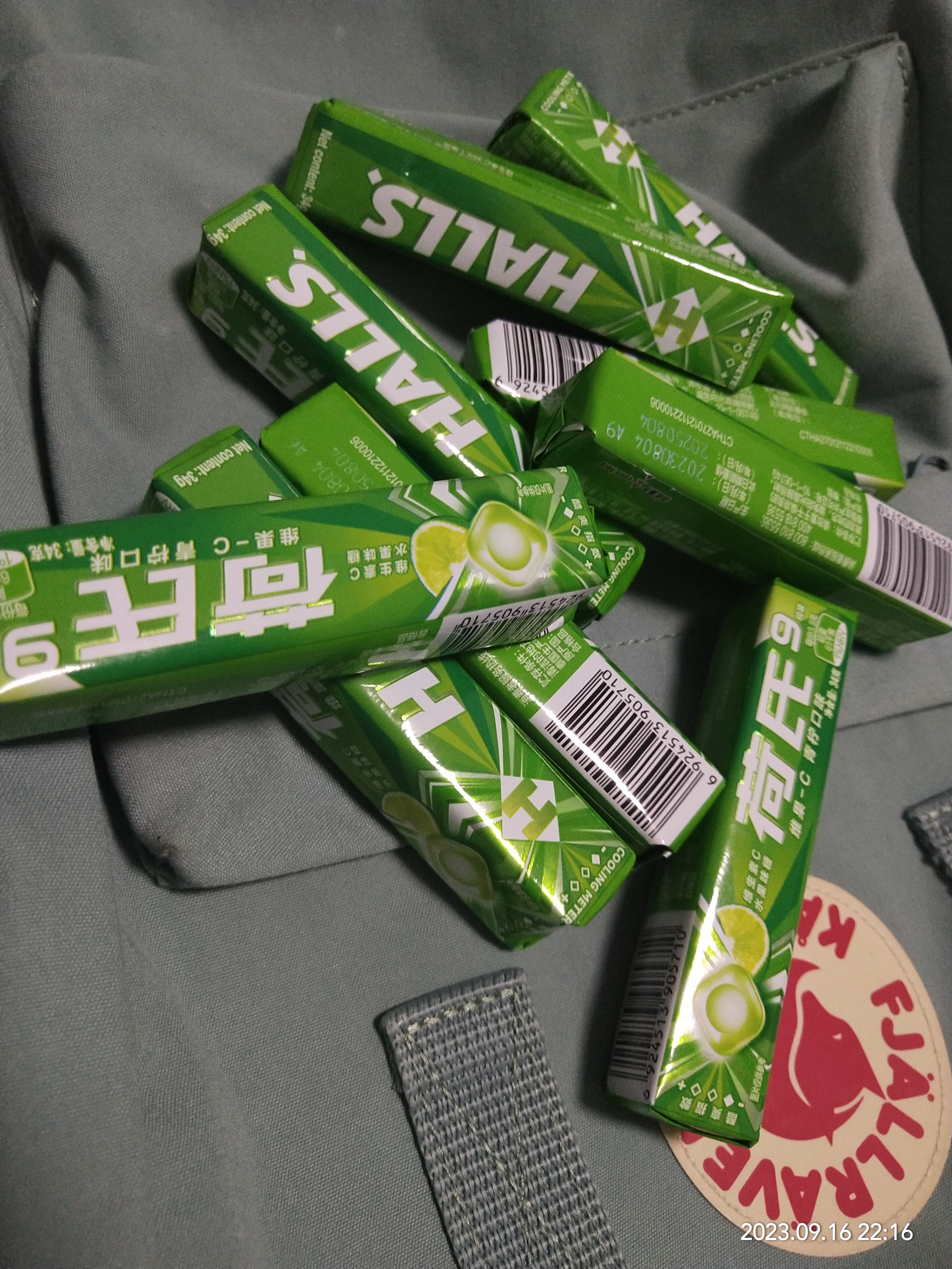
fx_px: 1100
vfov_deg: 60.0
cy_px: 634
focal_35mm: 30
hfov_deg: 46.8
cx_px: 476
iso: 637
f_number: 1.8
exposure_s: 1/33.3
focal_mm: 3.95
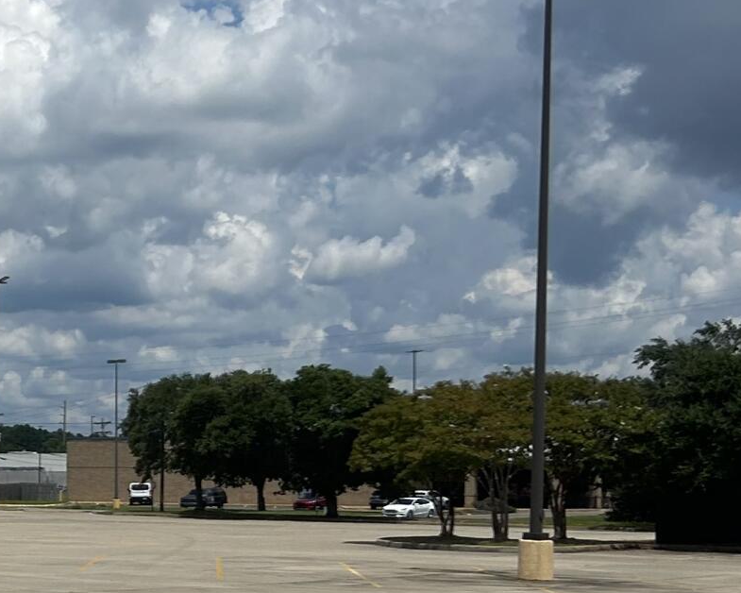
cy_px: 470
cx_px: -362
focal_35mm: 97
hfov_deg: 17.8
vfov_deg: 15.8
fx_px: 2127
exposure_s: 1/9434
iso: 50
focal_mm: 5.7
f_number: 1.5
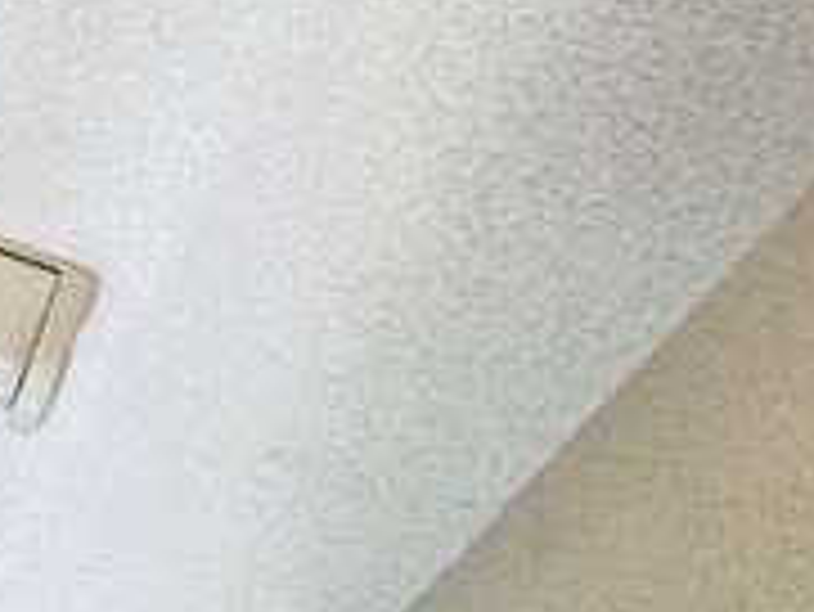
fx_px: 1271
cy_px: 74
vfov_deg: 26.3
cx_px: -652
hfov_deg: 21.9
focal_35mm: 54
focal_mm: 2.22
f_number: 2.2
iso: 200
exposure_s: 1/50
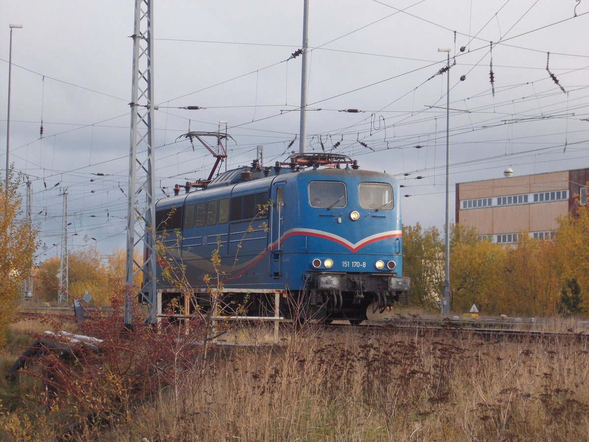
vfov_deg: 11.4
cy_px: 221
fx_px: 2212
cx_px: 294
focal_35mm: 130
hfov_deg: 15.2
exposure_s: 1/60
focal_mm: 23
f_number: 6.5
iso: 100
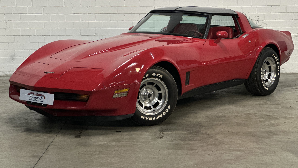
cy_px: 61
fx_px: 664
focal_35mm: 84
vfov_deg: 14.4
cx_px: 149
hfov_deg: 25.3
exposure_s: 1/25
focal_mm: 9
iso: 400
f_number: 2.8
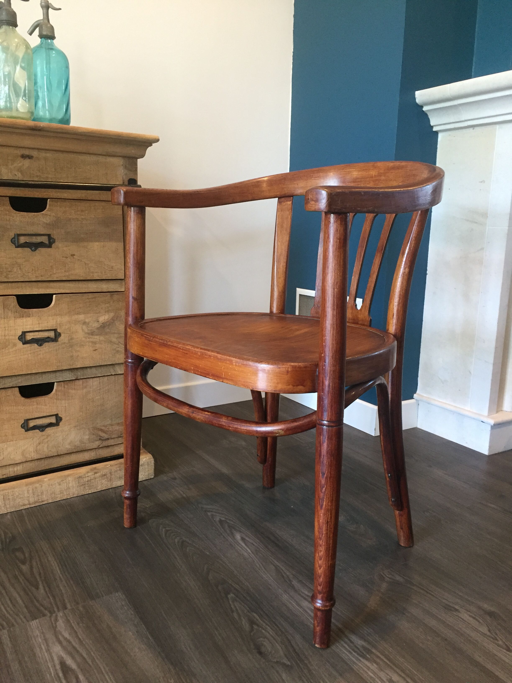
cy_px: 342
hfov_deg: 48.2
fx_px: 572
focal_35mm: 29
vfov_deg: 61.7
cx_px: 256
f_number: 2.2
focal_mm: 4.15
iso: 200
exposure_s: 1/33
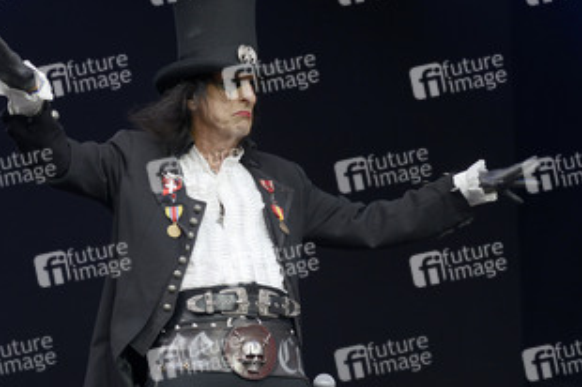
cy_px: 218
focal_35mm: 153
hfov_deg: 13.4
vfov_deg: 8.9
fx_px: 2471
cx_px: 221
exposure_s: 1/800
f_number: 5
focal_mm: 105
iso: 320
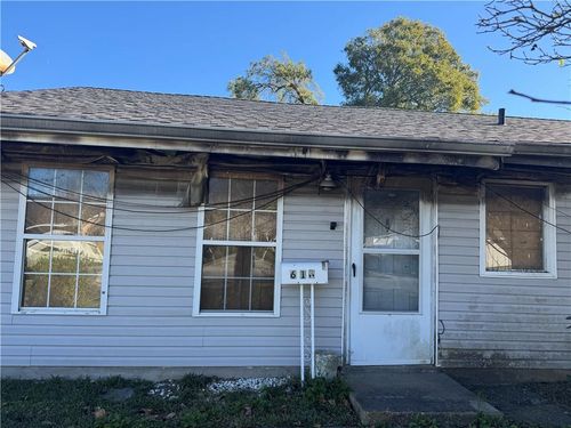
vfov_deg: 56.8
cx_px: 286
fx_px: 396
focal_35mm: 24
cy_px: 214
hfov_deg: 71.6
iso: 80
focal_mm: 6.76
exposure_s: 1/952
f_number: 1.78
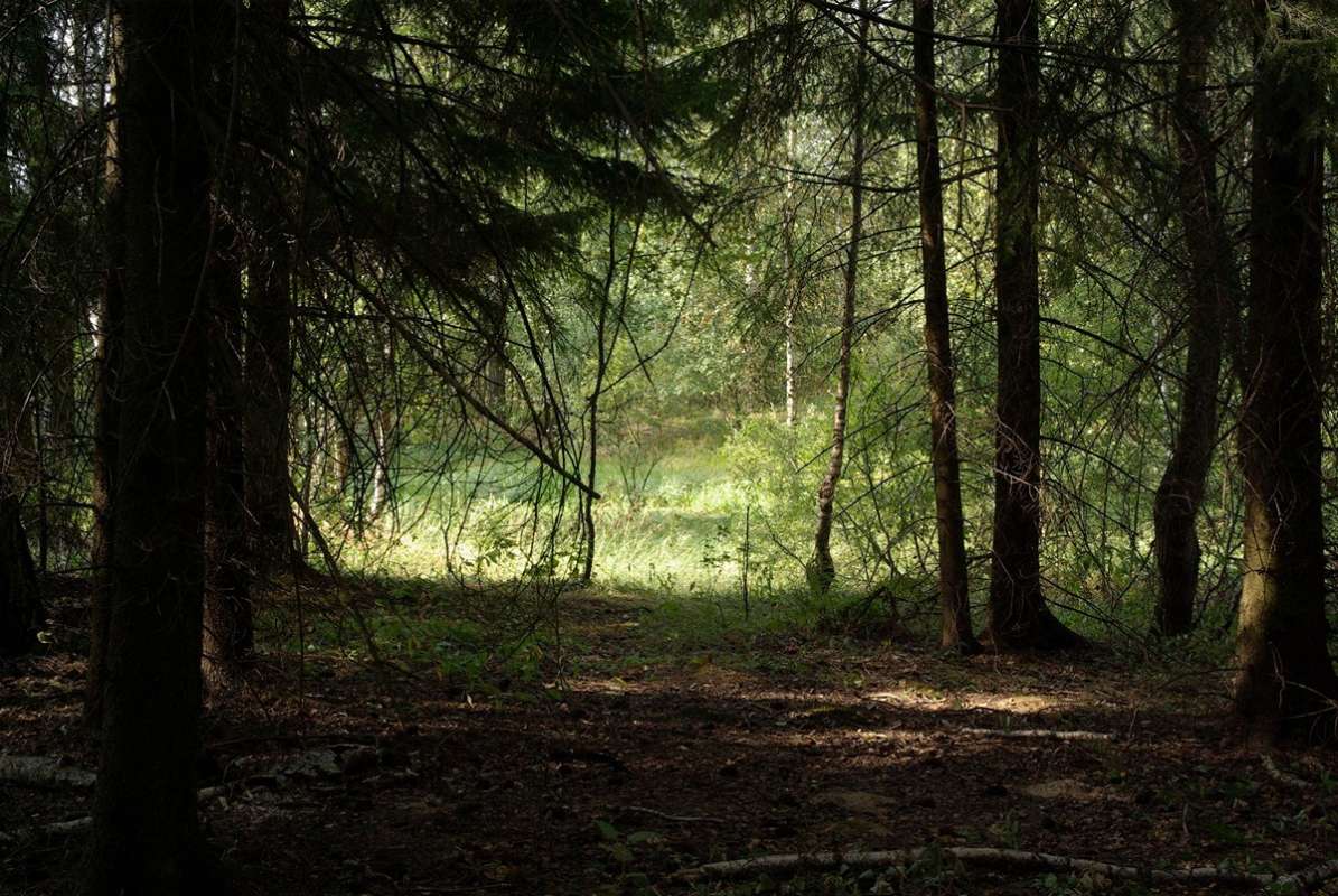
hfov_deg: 33.4
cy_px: 448
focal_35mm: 60
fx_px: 2233
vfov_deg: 22.7
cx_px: 669
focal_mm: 40
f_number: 9.5
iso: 400
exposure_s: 1/45
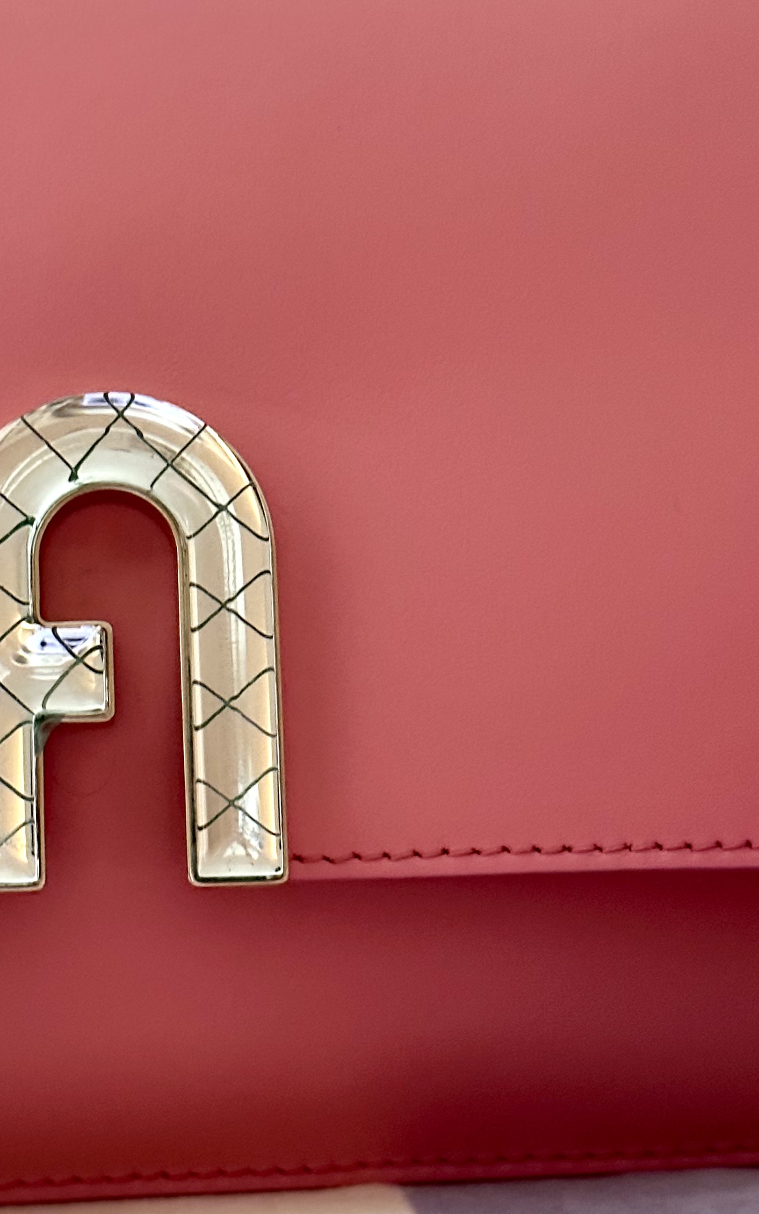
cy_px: 595
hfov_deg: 16.4
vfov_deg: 26.1
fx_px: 2615
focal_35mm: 79
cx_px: 117
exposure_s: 1/30
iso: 640
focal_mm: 6.86
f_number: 1.78
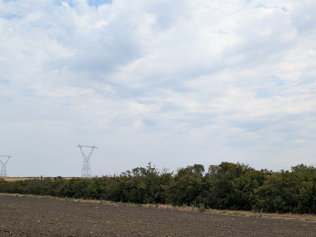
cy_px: 139
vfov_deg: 29.1
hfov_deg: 38.2
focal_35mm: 50
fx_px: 456
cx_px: 147
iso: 77
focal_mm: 5.43
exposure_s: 1/2959
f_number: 1.89
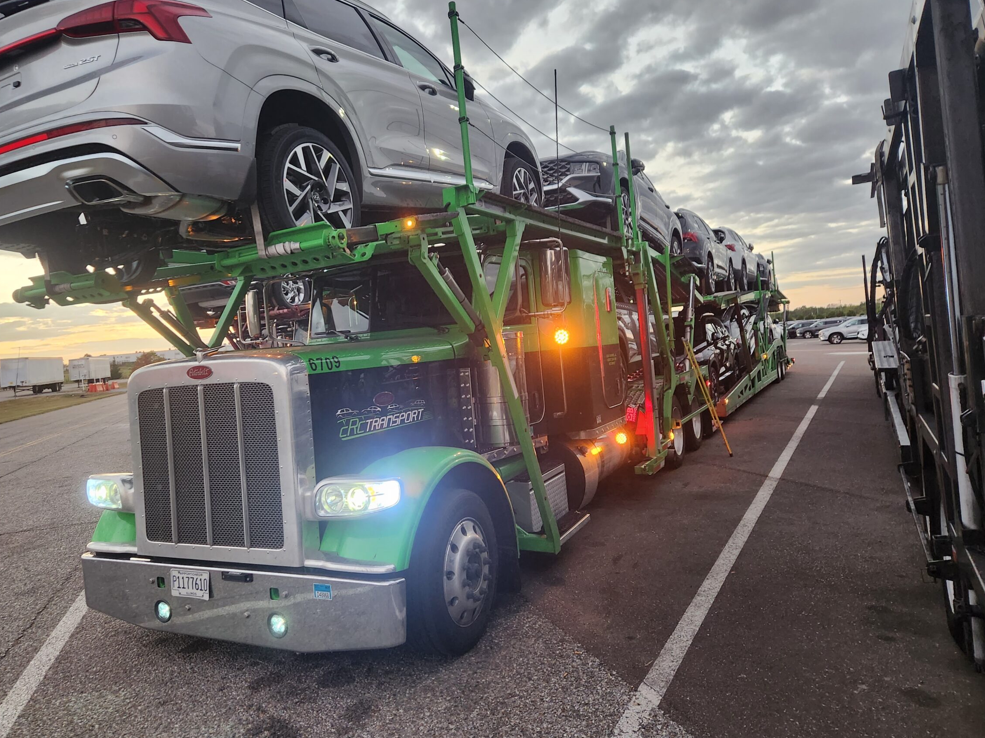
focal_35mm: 26
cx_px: 446
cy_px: 336
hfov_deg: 67.2
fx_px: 740
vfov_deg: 53.0
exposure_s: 1/120
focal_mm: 5.4
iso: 320
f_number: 1.8
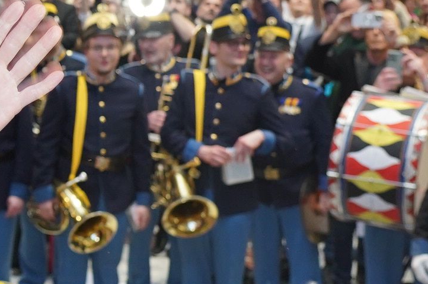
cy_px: 96
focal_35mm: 100
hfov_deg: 19.0
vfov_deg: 13.6
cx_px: -122
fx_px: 1188
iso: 1250
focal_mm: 24
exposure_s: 1/125
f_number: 4
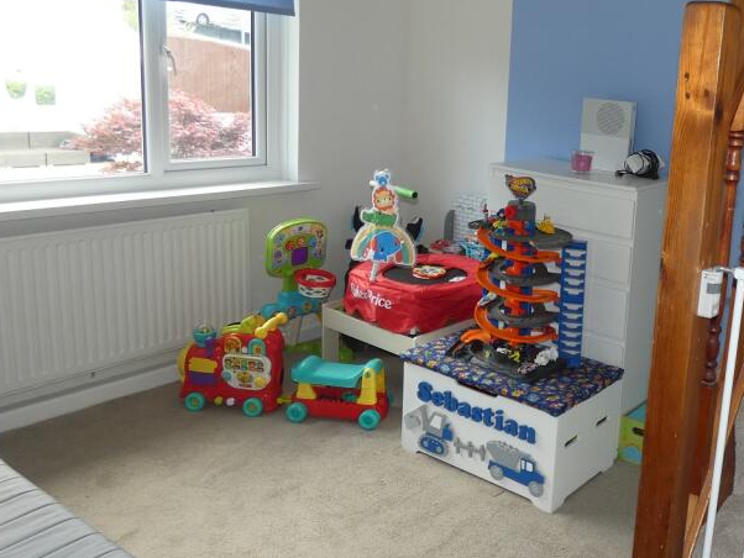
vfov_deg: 41.7
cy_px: 230
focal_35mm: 34
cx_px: 598
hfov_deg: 50.6
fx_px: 731
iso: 100
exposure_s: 1/60
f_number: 2.8
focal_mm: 3.6
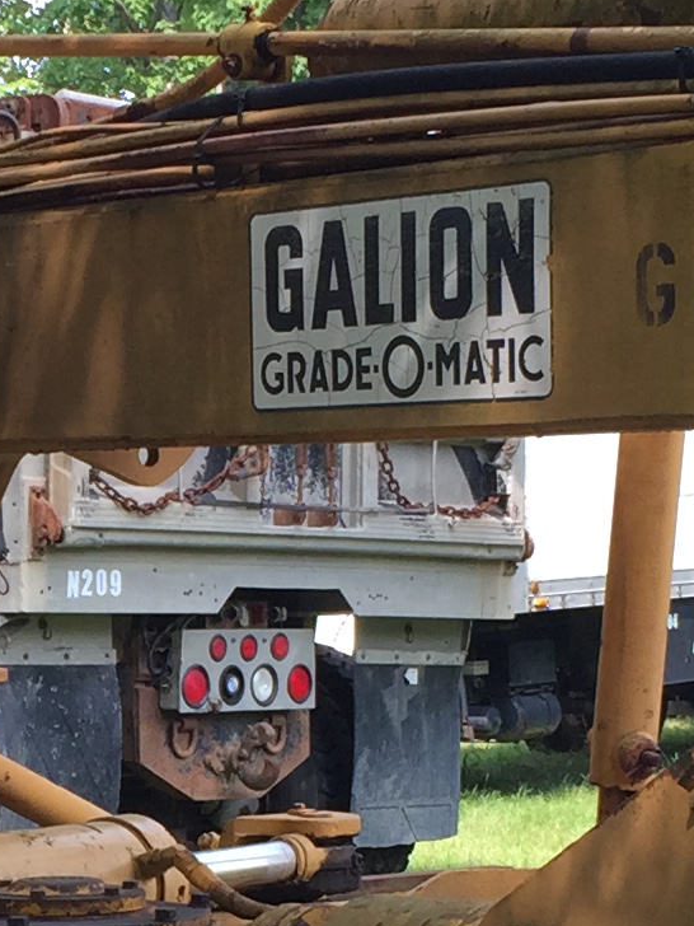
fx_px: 3475
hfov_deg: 11.2
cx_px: -89
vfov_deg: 15.0
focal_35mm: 130
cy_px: 871
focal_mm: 4.15
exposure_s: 1/267
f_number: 2.2
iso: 32
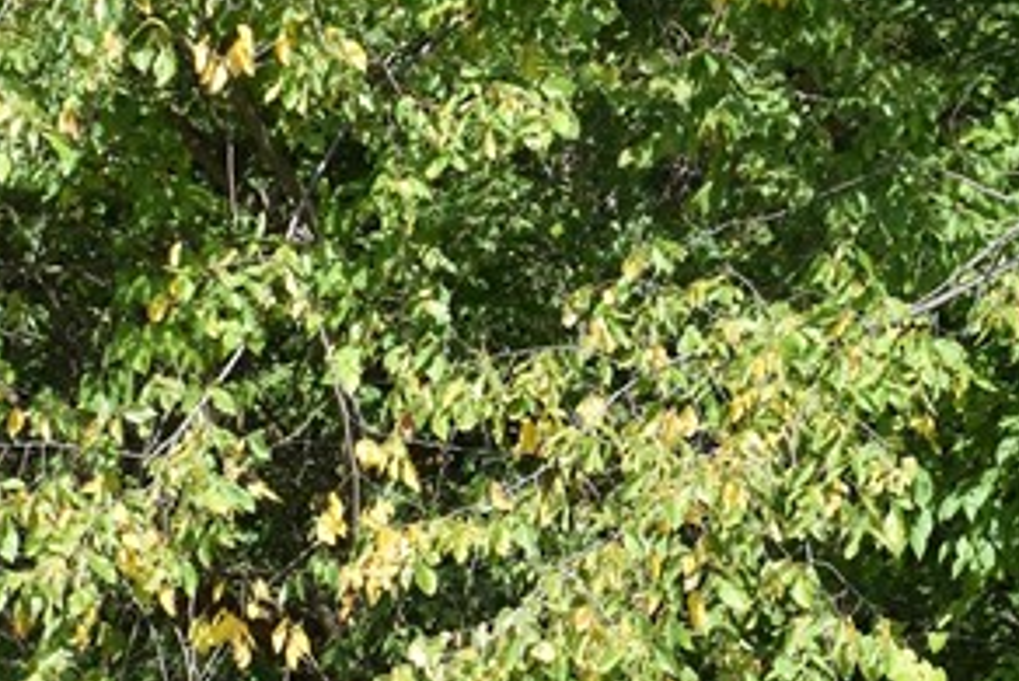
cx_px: 838
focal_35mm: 134
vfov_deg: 10.2
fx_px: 3795
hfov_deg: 15.2
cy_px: 660
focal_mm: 24
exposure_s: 1/250
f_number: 8
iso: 180
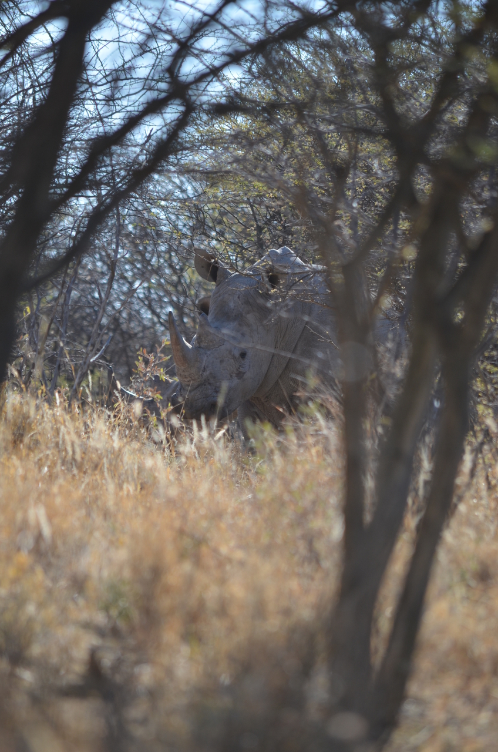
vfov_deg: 4.6
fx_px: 9377
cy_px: 376
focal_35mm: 450
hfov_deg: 3.0
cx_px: 249
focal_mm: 300
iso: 220
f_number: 5.6
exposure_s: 1/500
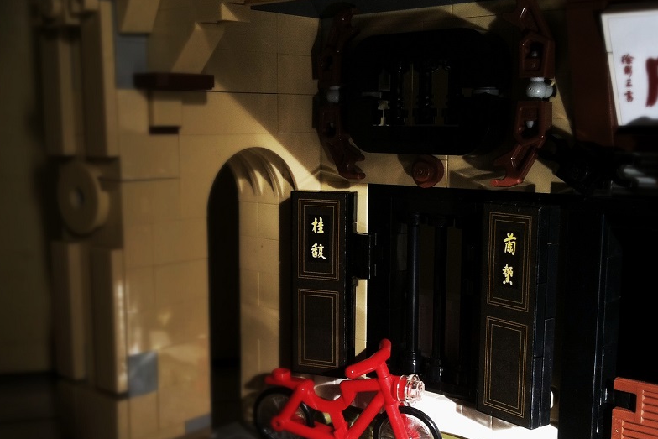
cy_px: 268
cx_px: 319
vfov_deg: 26.4
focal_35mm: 51
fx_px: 932
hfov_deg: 38.9
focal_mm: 3.85
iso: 80
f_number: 2.8
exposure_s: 1/167
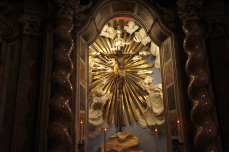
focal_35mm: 52
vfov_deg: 25.7
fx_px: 334
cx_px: 114
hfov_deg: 37.9
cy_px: 76
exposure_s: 1/60
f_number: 4.5
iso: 2000
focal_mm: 35
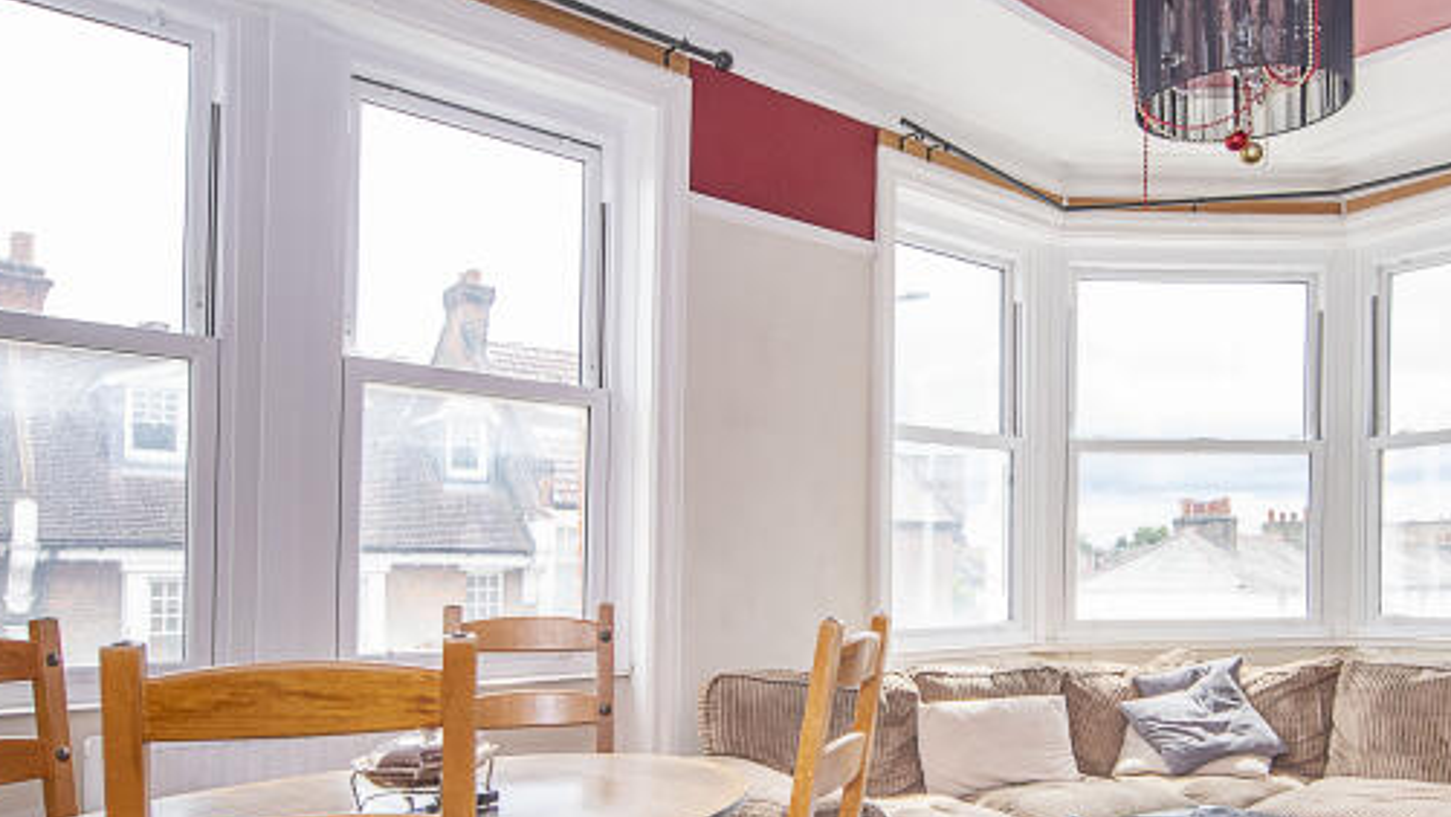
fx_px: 1154
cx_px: 953
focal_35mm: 30
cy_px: 614
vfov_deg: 38.0
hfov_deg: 62.9
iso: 400
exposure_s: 1/160
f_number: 6.3
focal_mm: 14
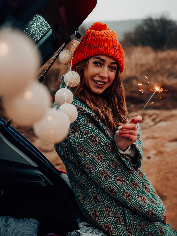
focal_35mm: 50
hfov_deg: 29.2
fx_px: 339
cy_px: 104
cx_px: 89
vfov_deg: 38.3
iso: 100
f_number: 3.2
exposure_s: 1/100
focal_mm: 45.7
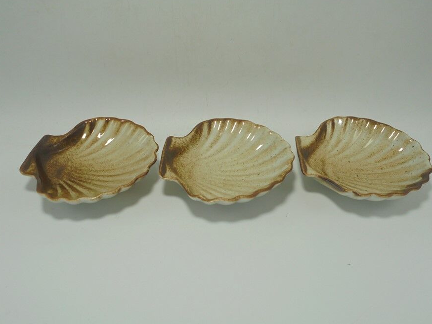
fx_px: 437
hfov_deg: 52.6
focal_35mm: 35
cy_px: 162
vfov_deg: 40.7
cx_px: 219
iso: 100
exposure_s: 1/100
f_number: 4
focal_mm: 6.1
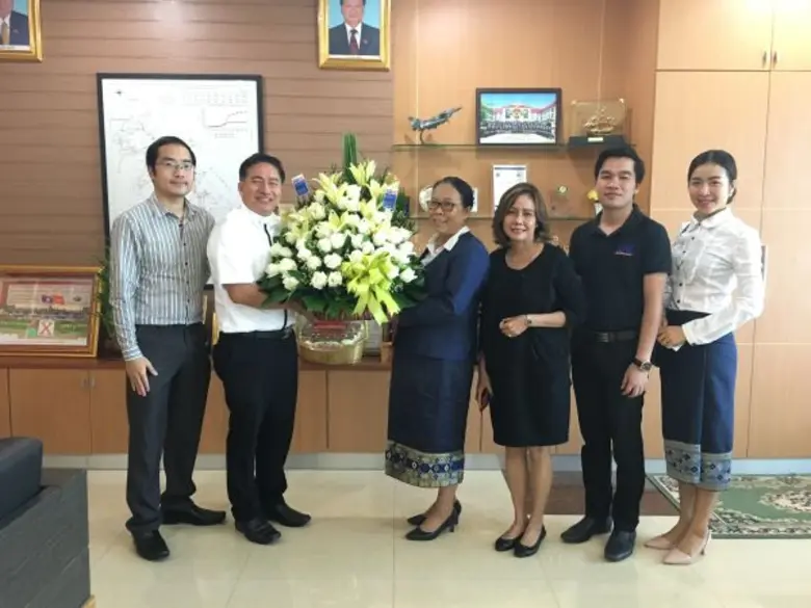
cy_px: 304
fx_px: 679
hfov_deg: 61.7
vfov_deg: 48.2
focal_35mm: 29
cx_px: 406
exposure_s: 1/17
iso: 200
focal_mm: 4.15
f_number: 2.2
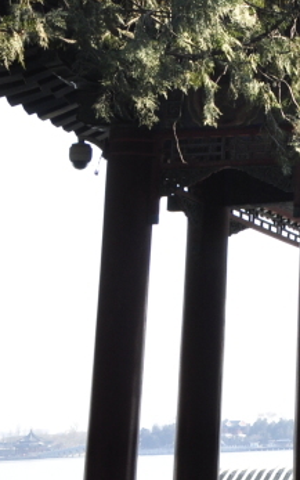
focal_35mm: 99
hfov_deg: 11.2
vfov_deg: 20.8
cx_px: 704
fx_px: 1295
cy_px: 122
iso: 500
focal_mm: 22
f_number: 10
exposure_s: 1/200
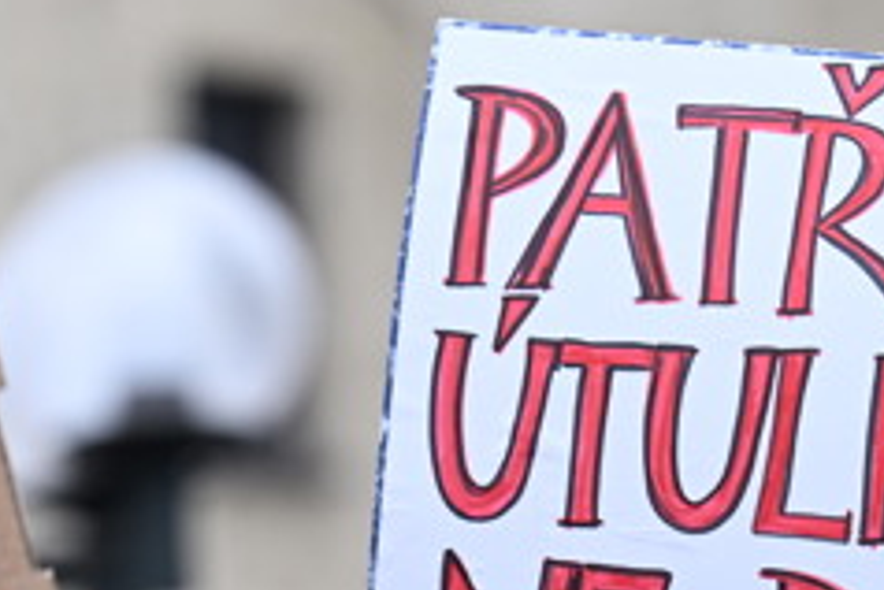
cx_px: 371
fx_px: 13513
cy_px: 438
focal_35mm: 550
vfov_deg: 2.5
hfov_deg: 3.7
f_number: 4.5
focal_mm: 190
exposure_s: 1/500
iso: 1000
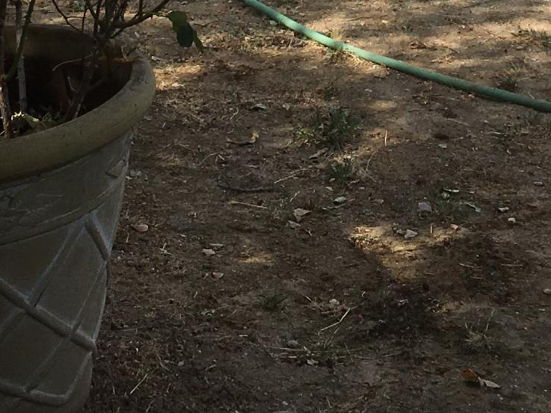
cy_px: -287
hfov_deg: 16.7
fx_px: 1879
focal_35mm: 118
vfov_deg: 11.8
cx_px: 313
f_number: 2.2
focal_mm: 4.15
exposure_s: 1/1040
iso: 25
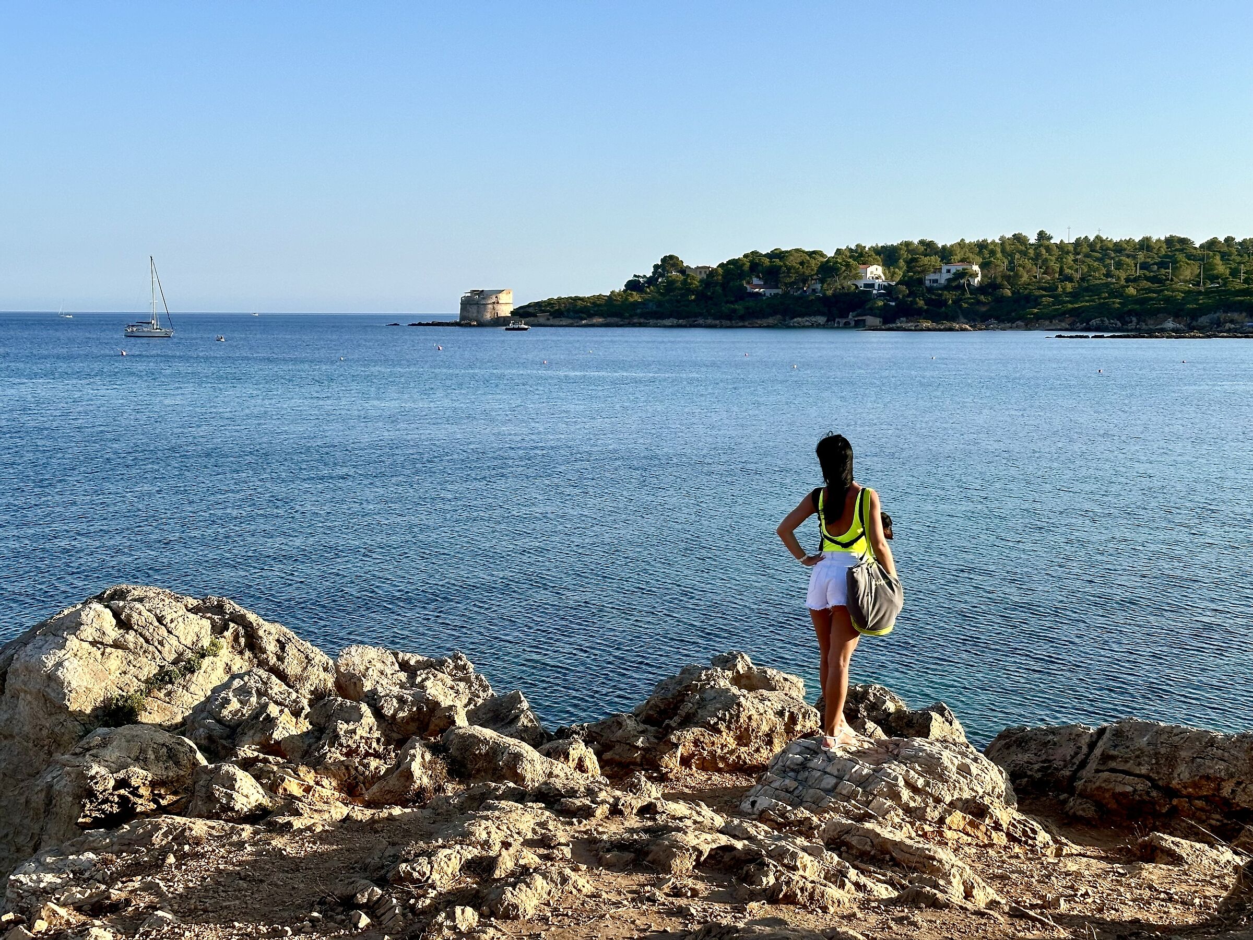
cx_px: 626
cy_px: 470
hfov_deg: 39.7
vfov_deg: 30.3
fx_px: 1737
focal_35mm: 48
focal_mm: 6.86
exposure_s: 1/2667
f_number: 1.78
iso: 64
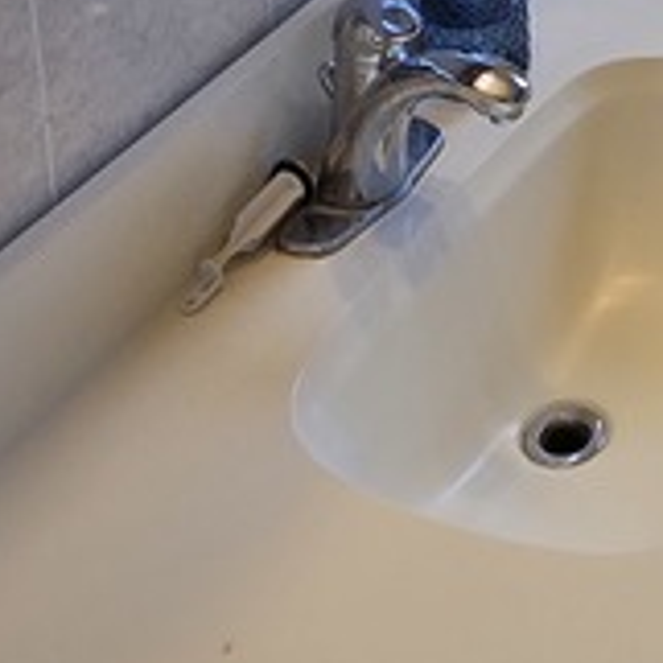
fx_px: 1669
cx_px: 861
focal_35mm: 77
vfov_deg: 17.3
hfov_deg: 20.5
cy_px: -609
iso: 50
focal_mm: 2.2
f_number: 2.2
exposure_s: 1/120
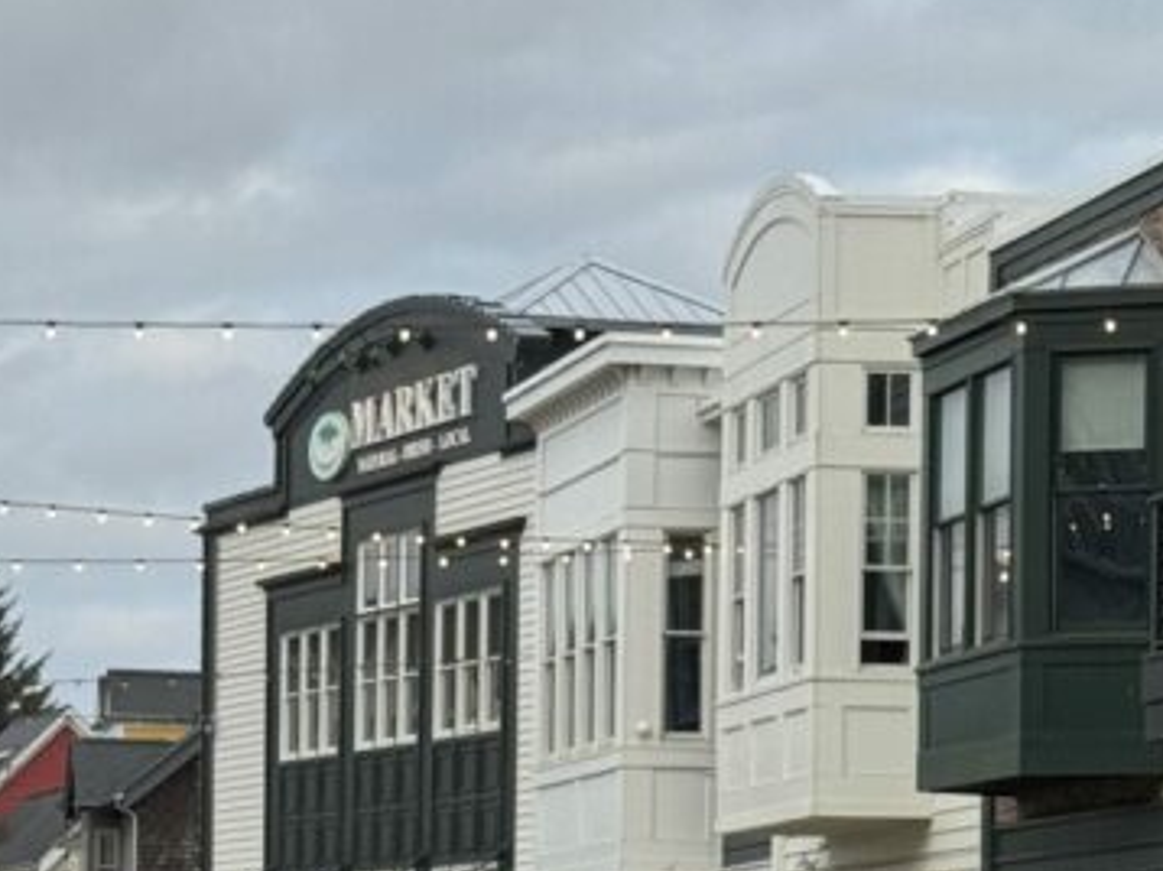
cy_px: 767
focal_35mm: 161
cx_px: -361
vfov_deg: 9.2
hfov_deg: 11.9
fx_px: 5406
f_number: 1.78
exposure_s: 1/289
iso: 64
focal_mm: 6.76
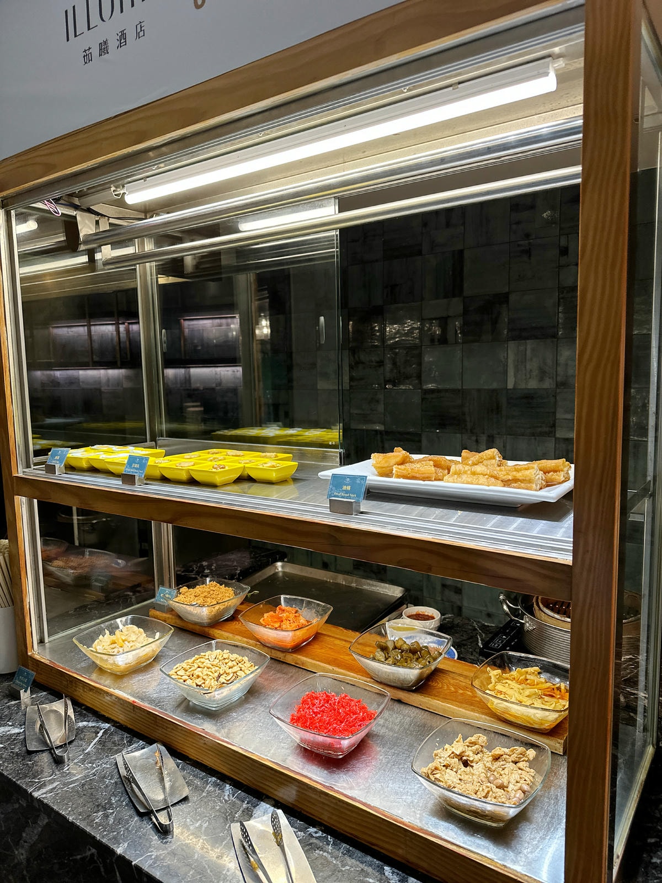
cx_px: 331
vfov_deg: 71.6
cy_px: 442
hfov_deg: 56.8
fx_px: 612
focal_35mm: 24
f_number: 1.78
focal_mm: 6.86
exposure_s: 1/120
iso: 125
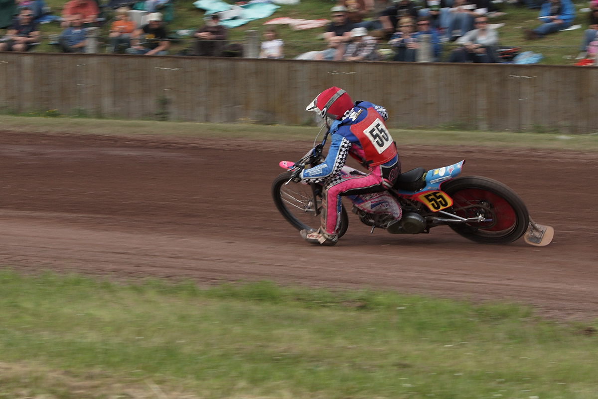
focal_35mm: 158
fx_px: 2616
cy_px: 200
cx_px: 299
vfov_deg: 8.7
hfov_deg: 13.0
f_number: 9
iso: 200
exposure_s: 1/320
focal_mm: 105
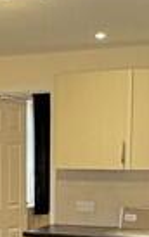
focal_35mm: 111
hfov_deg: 11.5
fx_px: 719
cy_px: 228
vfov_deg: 18.3
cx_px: -43
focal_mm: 2.22
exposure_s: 1/50
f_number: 2.2
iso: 160
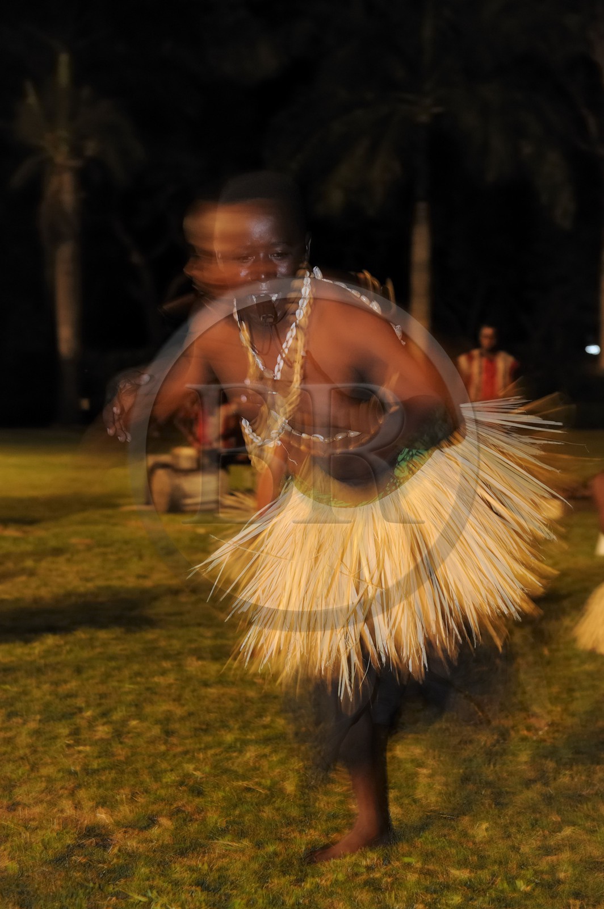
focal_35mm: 58
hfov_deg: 23.3
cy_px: 454
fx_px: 1462
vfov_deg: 34.5
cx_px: 302
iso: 1600
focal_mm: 58
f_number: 4
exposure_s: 1/6
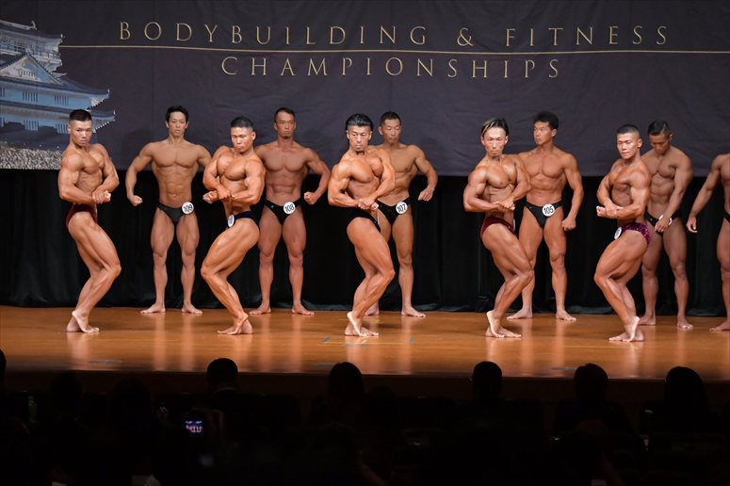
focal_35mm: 150
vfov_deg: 9.1
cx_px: 365
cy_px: 243
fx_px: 3040
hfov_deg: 13.7
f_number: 5.6
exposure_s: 1/400
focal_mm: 100
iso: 5000
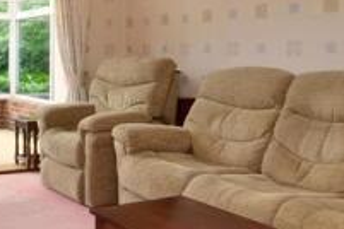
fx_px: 468
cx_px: 15
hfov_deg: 36.9
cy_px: 57
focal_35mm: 49
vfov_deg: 27.2
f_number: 11
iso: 400
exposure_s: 1/40
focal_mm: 10
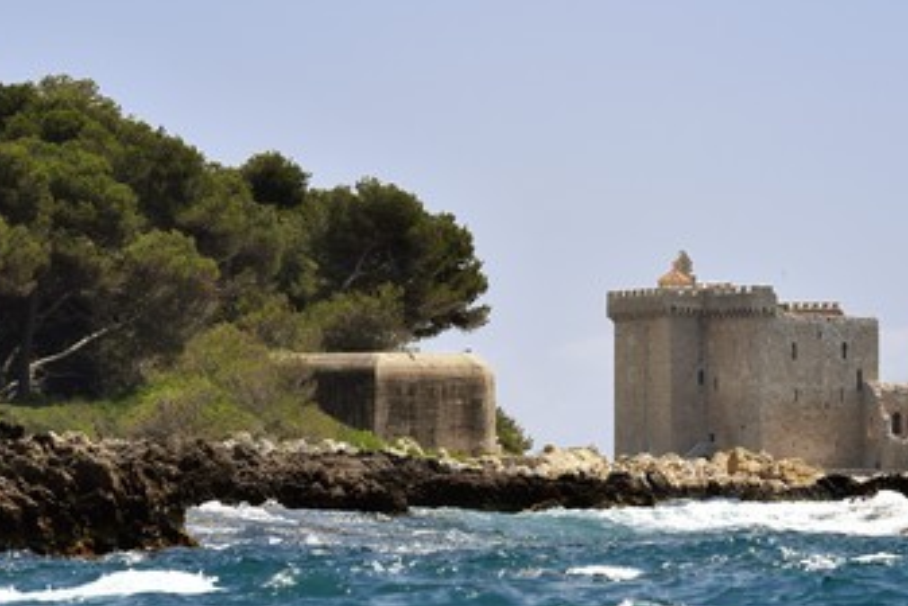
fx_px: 6283
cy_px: 372
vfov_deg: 5.5
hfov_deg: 8.3
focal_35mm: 249
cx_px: 528
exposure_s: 1/640
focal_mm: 200
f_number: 10
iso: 200
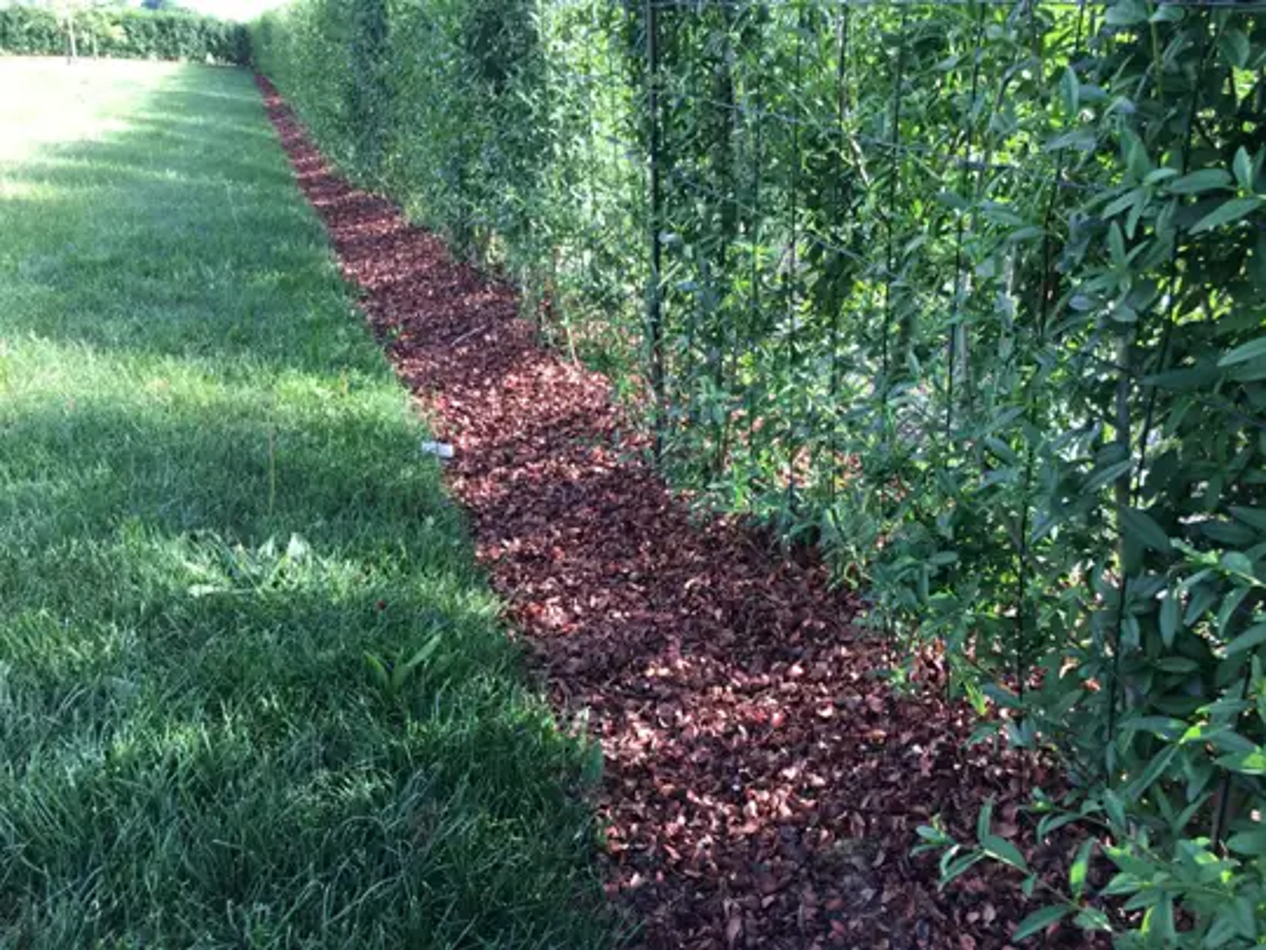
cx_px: 633
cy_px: 475
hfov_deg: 61.7
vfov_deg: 48.2
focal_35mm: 29
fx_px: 1061
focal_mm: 4.15
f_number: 2.2
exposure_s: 1/107
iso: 25
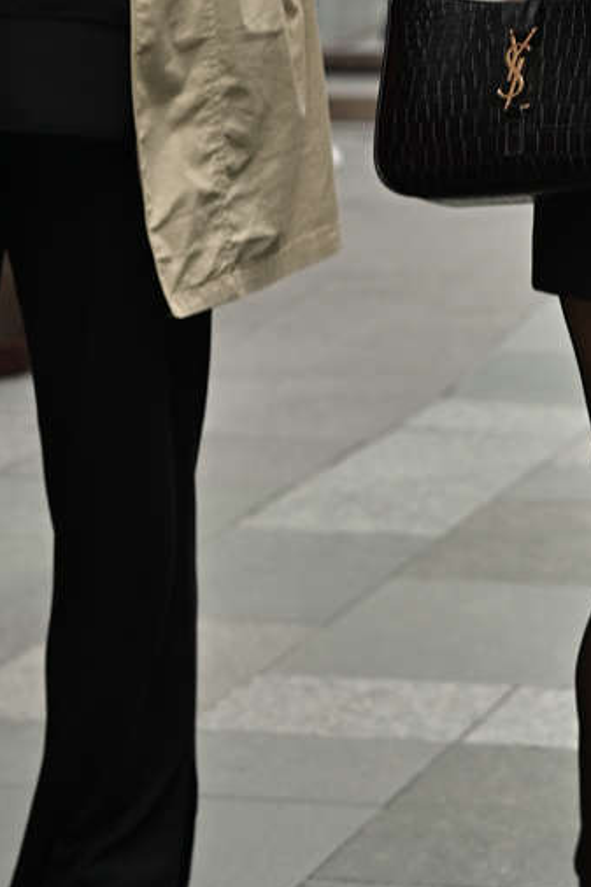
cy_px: 60
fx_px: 4386
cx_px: 838
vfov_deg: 11.5
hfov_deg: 7.6
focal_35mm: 178
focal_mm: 50
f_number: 3.5
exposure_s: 1/200
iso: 200
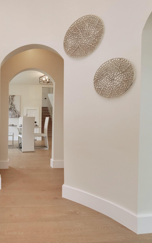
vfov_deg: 85.1
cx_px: 31
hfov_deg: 55.6
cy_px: 120
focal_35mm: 20
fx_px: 133
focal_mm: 7
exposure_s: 1/160
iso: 800
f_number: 5
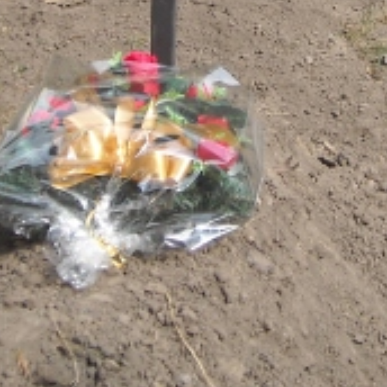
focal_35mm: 115
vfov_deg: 14.6
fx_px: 1455
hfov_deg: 15.2
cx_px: 216
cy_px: -83
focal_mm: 5.7
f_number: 5.6
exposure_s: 1/135
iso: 64
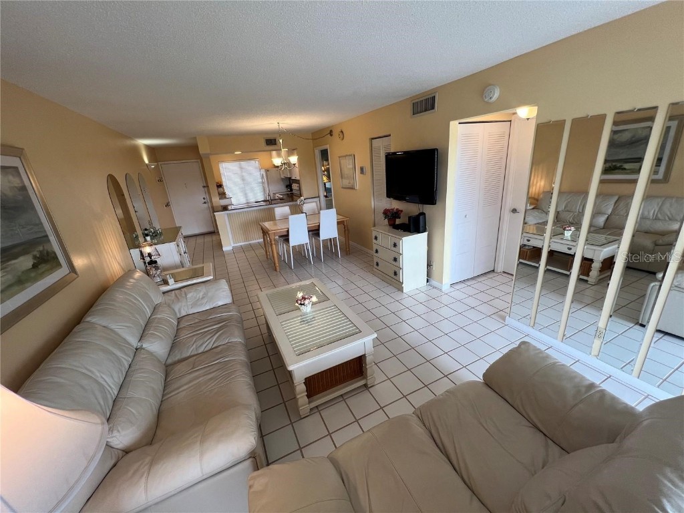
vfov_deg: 89.9
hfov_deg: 106.2
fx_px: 257
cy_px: 256
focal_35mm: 13
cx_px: 342
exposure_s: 1/120
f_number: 1.8
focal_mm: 1.57
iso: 80
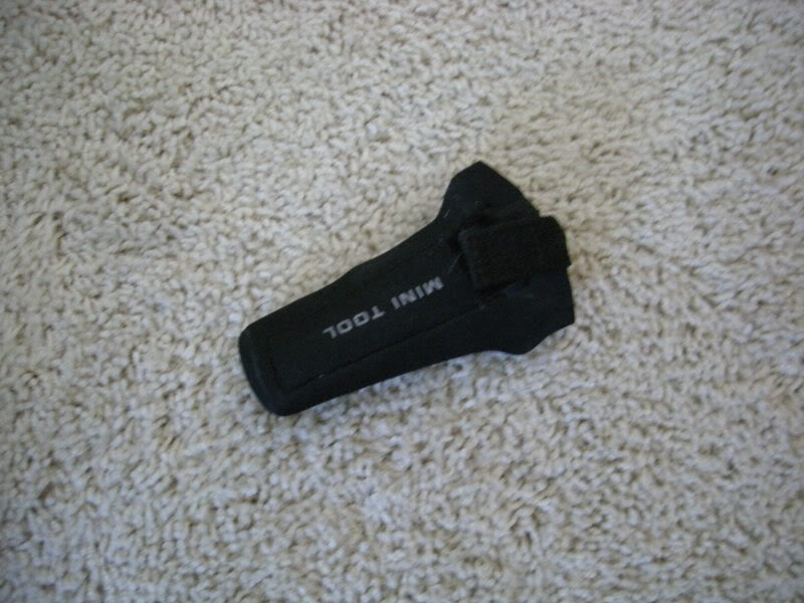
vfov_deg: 40.7
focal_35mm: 35
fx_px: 813
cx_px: 402
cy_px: 302
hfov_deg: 52.6
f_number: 2.8
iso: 456
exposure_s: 1/8
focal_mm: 5.7
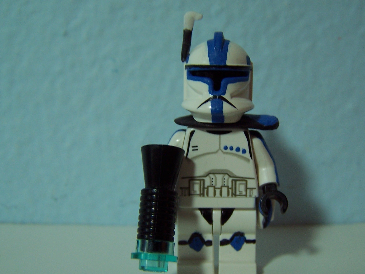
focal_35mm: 48
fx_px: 506
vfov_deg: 30.3
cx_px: 215
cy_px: 138
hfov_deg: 39.5
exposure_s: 1/30
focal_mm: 6.3
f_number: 2.8
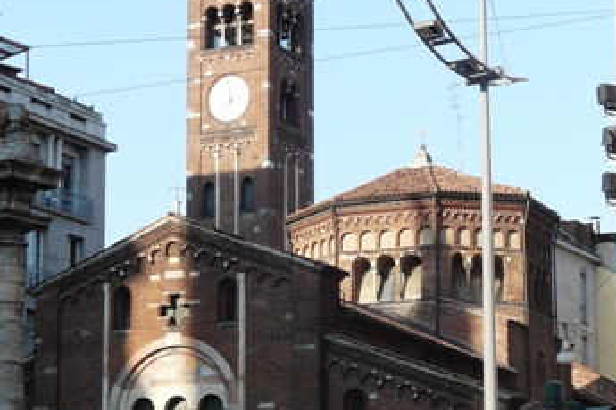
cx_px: 321
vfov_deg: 11.7
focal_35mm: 117
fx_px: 2002
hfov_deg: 17.5
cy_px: 306
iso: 100
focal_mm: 9.2
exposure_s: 1/250
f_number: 4.5
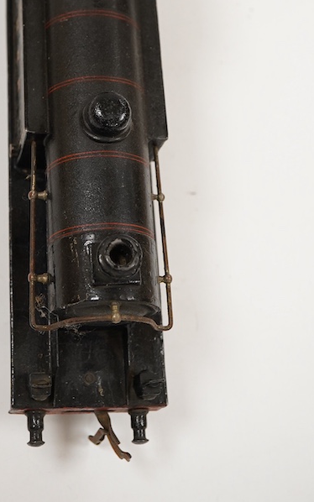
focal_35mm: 69
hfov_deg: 18.8
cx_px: 87
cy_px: 149
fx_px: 944
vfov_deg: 29.5
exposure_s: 1/125
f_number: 7.1
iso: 1250
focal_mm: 30
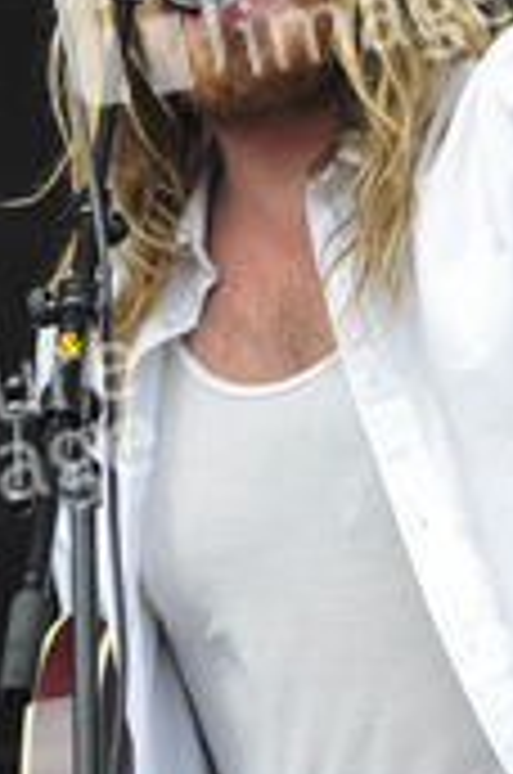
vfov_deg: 4.7
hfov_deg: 3.1
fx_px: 9382
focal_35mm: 437
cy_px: 225
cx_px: 414
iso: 500
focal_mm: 125
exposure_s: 1/1000
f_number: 4.8
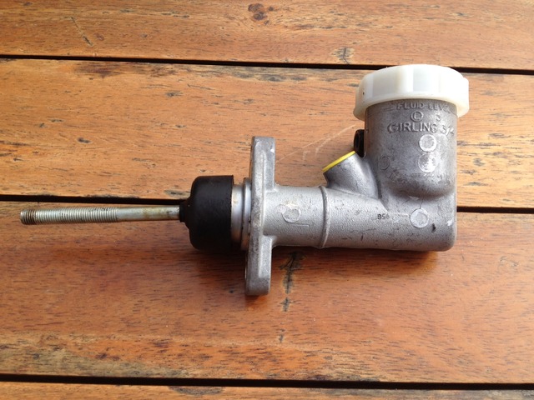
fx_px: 540
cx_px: 267
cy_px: 200
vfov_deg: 40.7
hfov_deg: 52.6
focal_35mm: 35
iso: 50
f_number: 2.4
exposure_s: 1/1082
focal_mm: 4.28
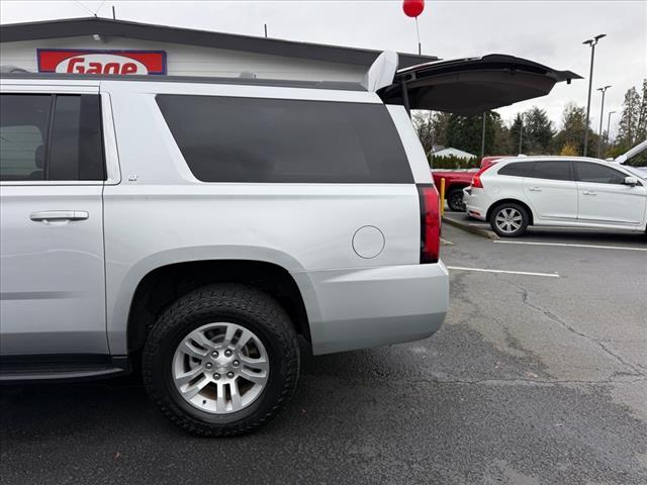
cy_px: 242
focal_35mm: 24
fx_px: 449
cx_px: 324
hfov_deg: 71.6
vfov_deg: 56.8
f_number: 1.78
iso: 80
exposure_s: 1/1005
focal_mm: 6.76
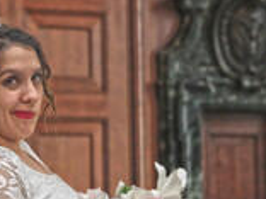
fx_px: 499
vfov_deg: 22.5
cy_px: 125
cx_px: -27
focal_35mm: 65
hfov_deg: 27.3
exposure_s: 1/30
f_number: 2.2
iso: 32
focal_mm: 4.15
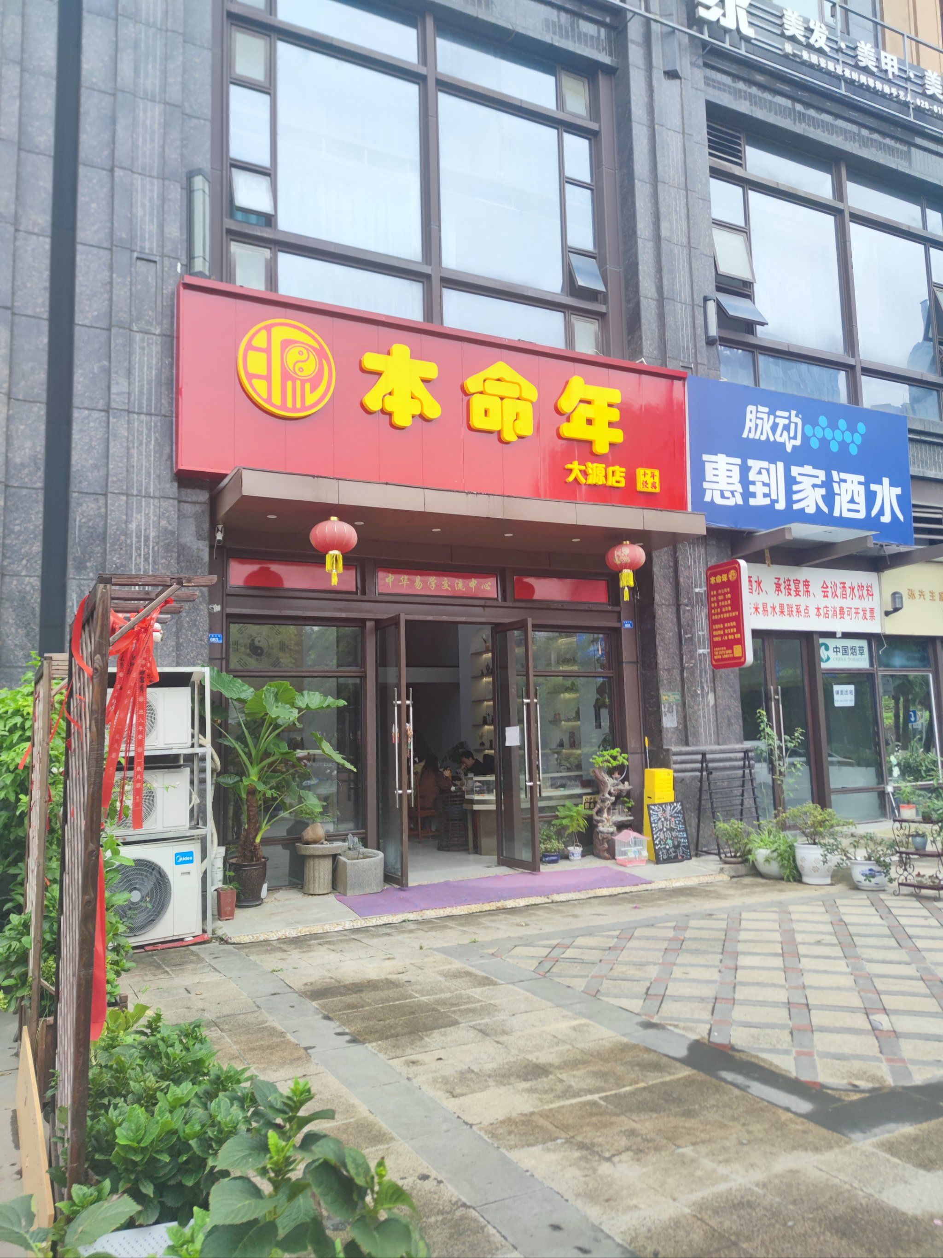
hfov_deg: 56.8
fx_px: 872
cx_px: 472
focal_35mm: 24
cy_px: 629
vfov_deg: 71.6
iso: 50
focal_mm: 6.72
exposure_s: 1/278
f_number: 1.69
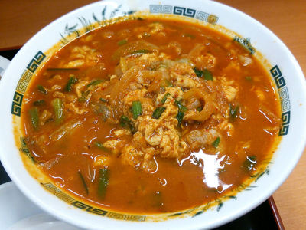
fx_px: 265
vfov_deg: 46.8
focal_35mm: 30
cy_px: 115
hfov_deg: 60.0
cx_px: 153
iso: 64
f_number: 1.94
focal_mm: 4.06
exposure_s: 1/59
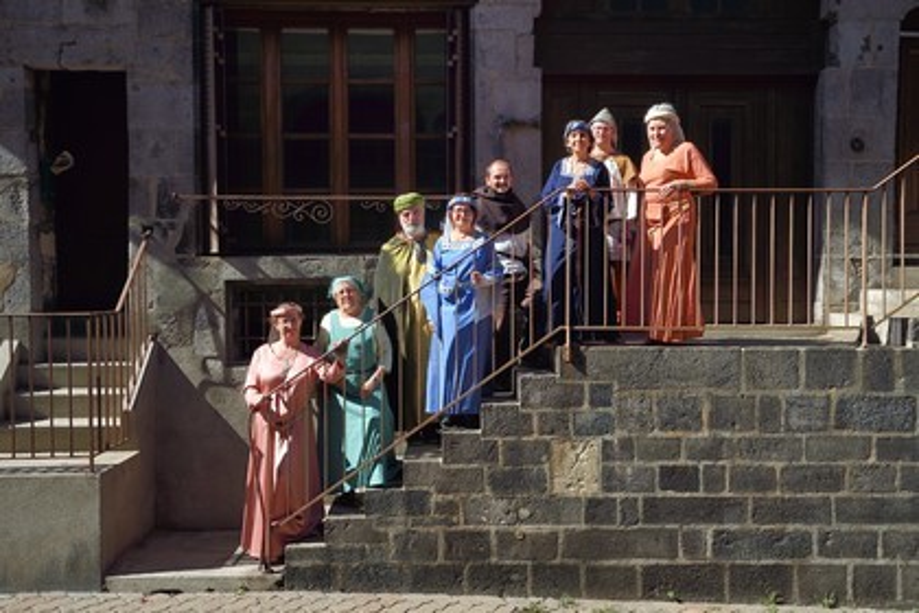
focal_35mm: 35
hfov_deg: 54.4
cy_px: 306
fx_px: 893
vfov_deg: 37.9
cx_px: 460
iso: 400
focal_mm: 35
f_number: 14
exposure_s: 1/250
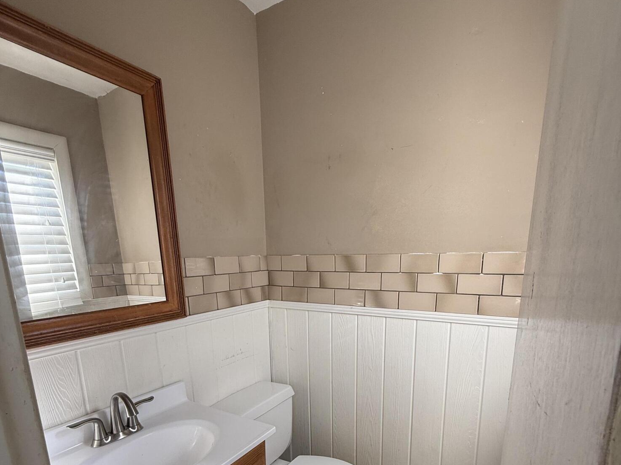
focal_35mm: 19
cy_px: 329
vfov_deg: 65.8
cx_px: 309
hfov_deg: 84.7
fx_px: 341
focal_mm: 2.22
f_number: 2.2
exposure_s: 1/99
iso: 64
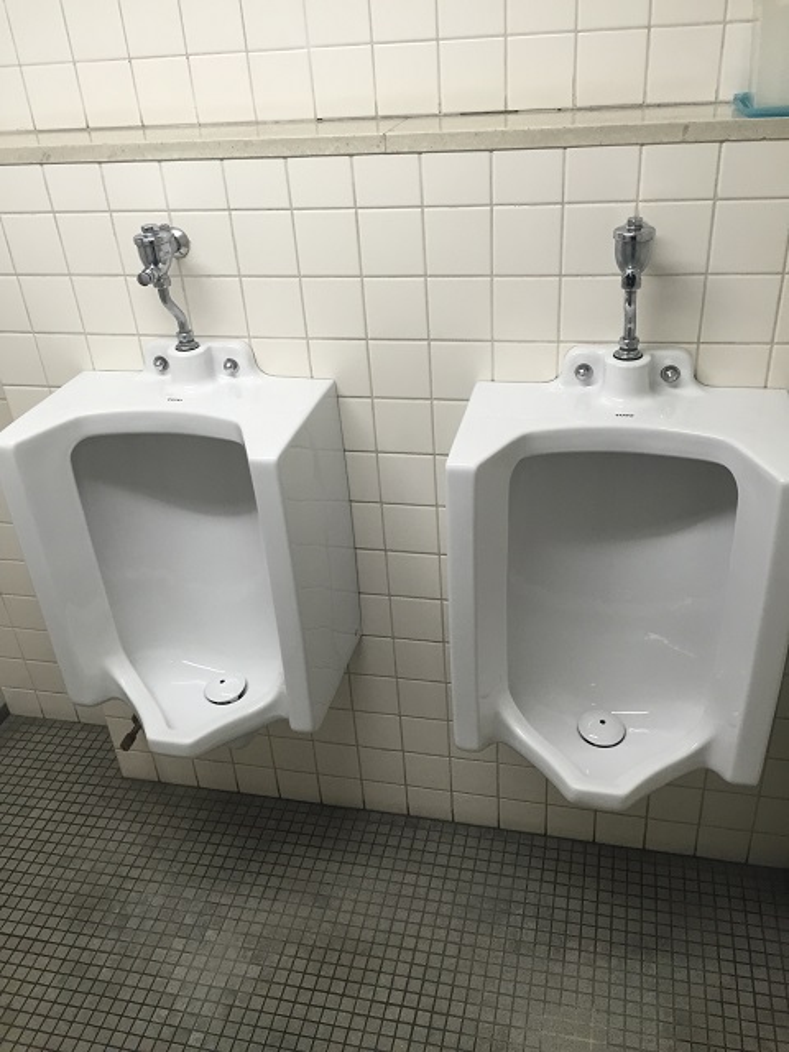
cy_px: 526
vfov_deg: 61.7
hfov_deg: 48.2
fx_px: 881
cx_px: 394
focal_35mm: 29
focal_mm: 4.15
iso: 50
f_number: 2.2
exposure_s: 1/30
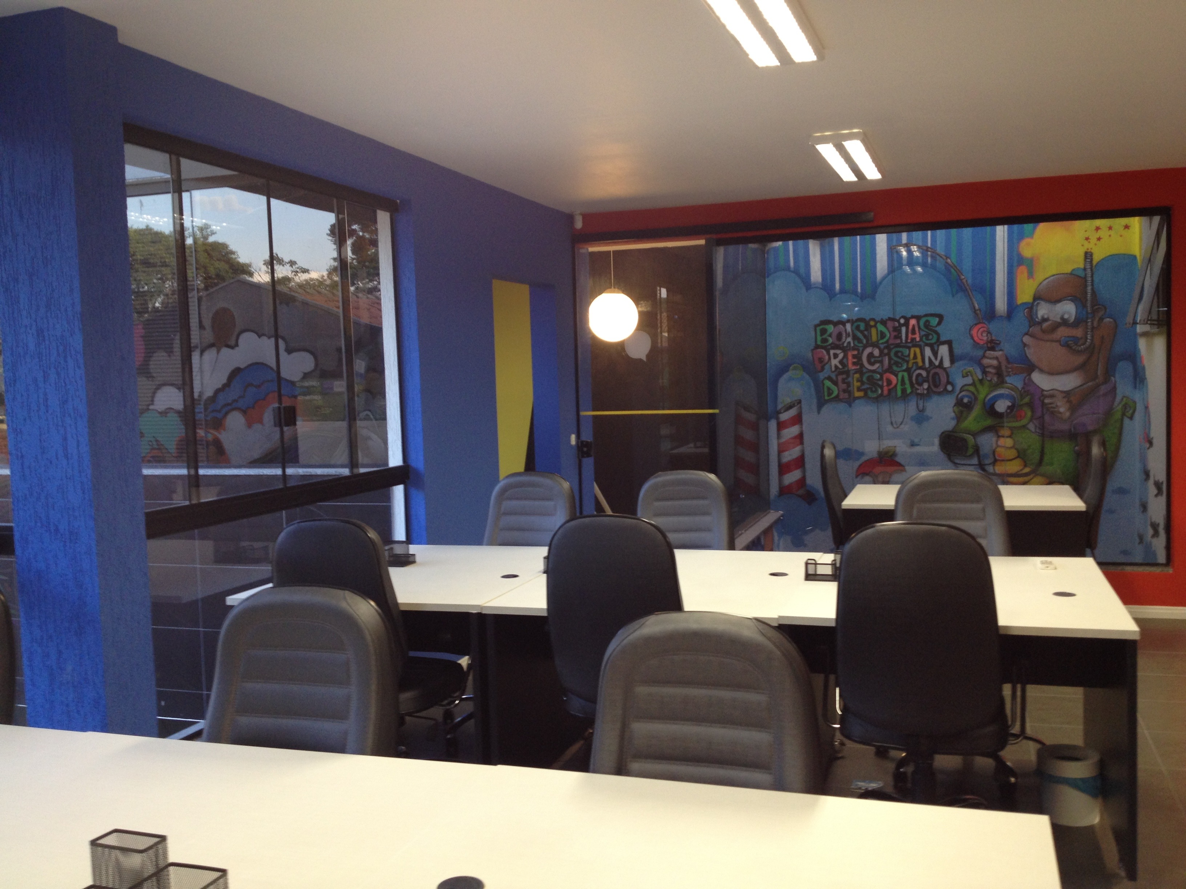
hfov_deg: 52.6
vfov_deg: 40.7
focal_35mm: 35
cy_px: 444
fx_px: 1199
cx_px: 593
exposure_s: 1/20
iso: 80
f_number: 2.4
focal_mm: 4.28
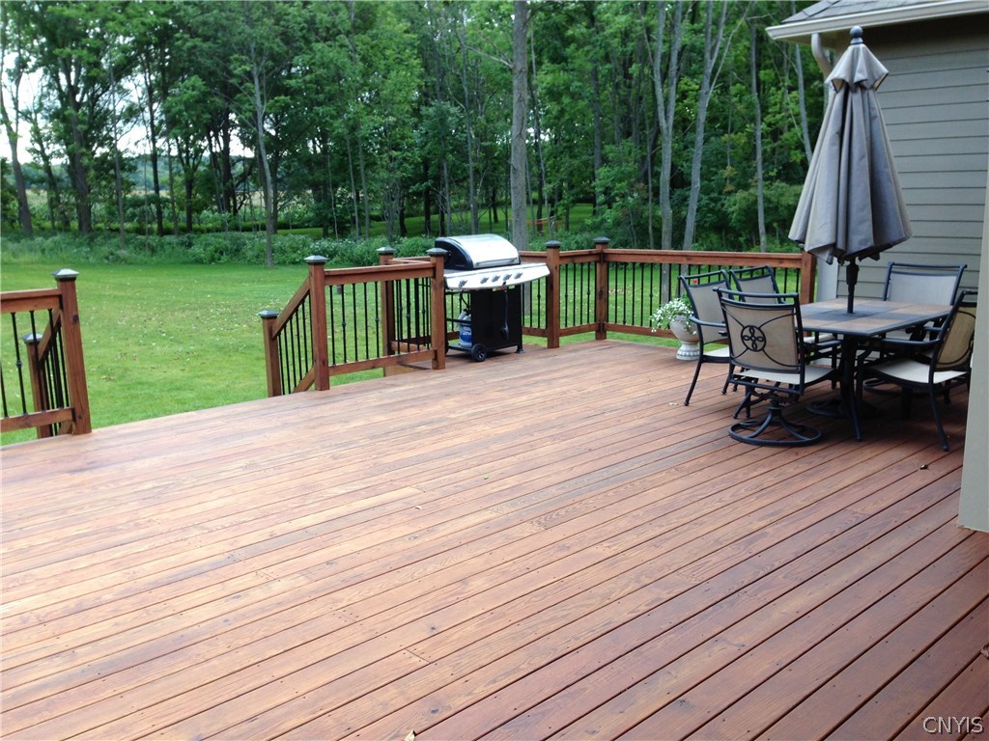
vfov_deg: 42.9
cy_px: 370
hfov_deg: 55.4
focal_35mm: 33
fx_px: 943
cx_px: 494
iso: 50
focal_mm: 4.12
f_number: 2.4
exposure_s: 1/149
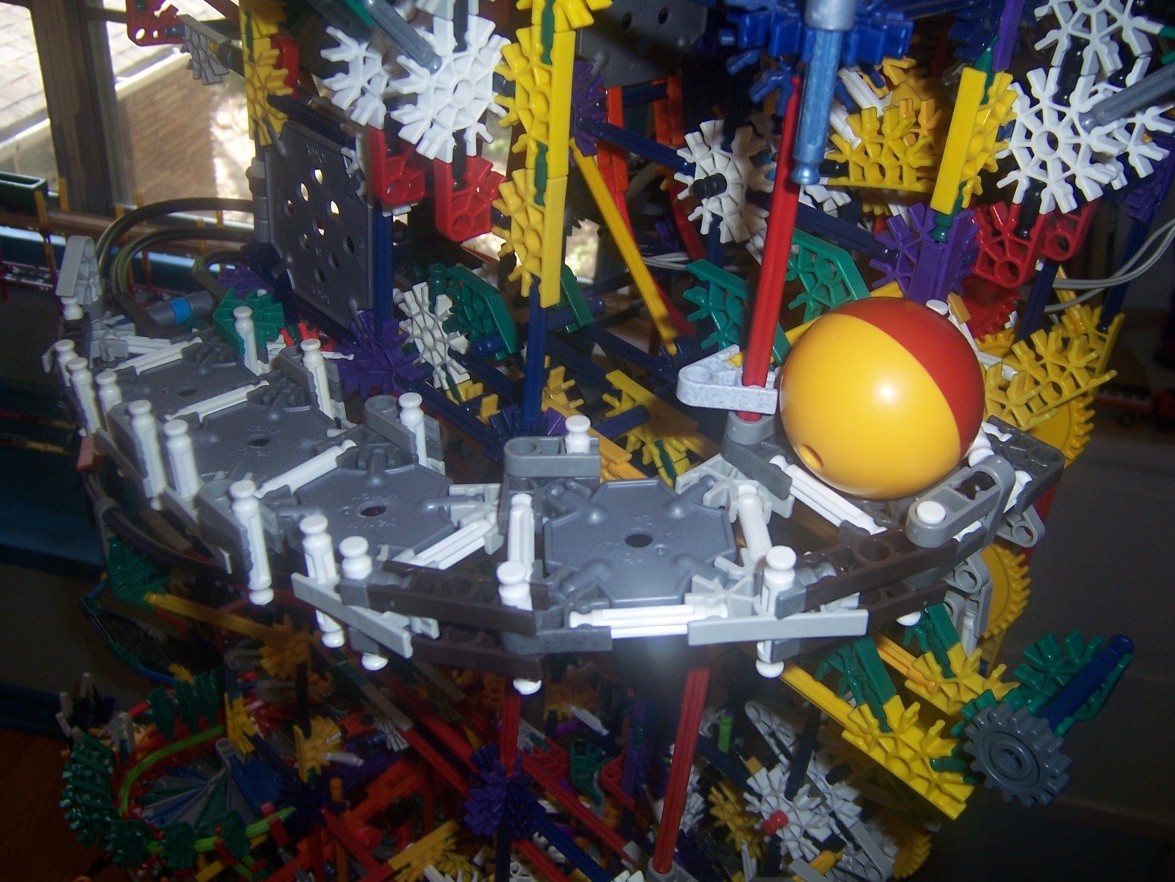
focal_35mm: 33
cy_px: 441
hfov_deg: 55.4
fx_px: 1120
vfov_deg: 42.9
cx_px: 588
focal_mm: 5.5
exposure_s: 1/60
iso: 80
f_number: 2.8
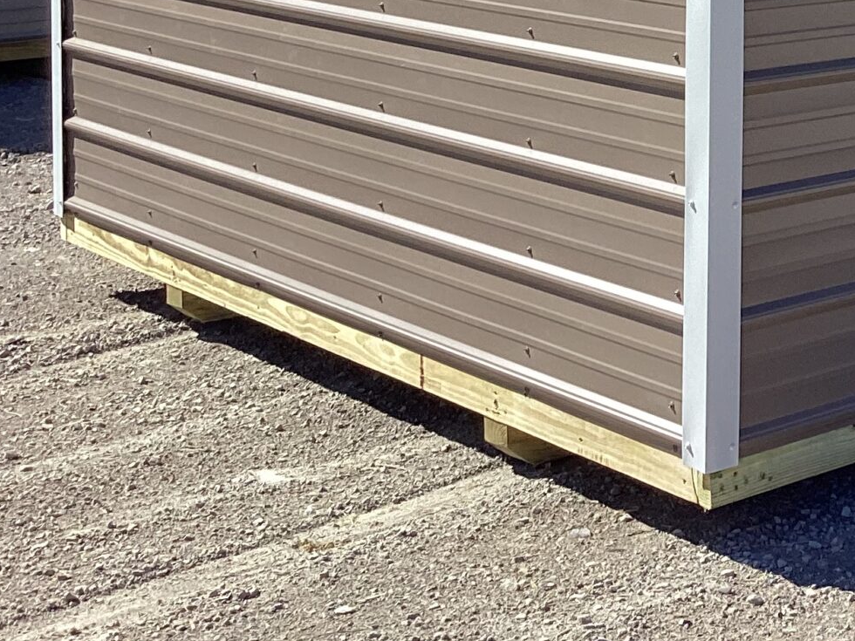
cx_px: 1010
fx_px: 2001
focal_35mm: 81
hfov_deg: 22.4
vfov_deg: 17.3
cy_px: -156
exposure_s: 1/1131
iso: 25
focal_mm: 3.3
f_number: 2.4
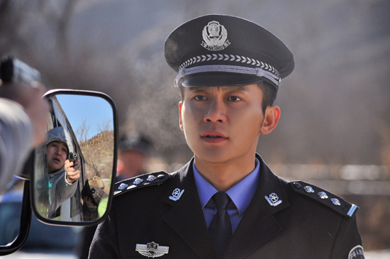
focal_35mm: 225
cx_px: 195
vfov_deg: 6.1
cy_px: 130
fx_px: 2434
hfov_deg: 9.2
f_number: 4.8
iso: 500
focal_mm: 150
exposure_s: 1/3200
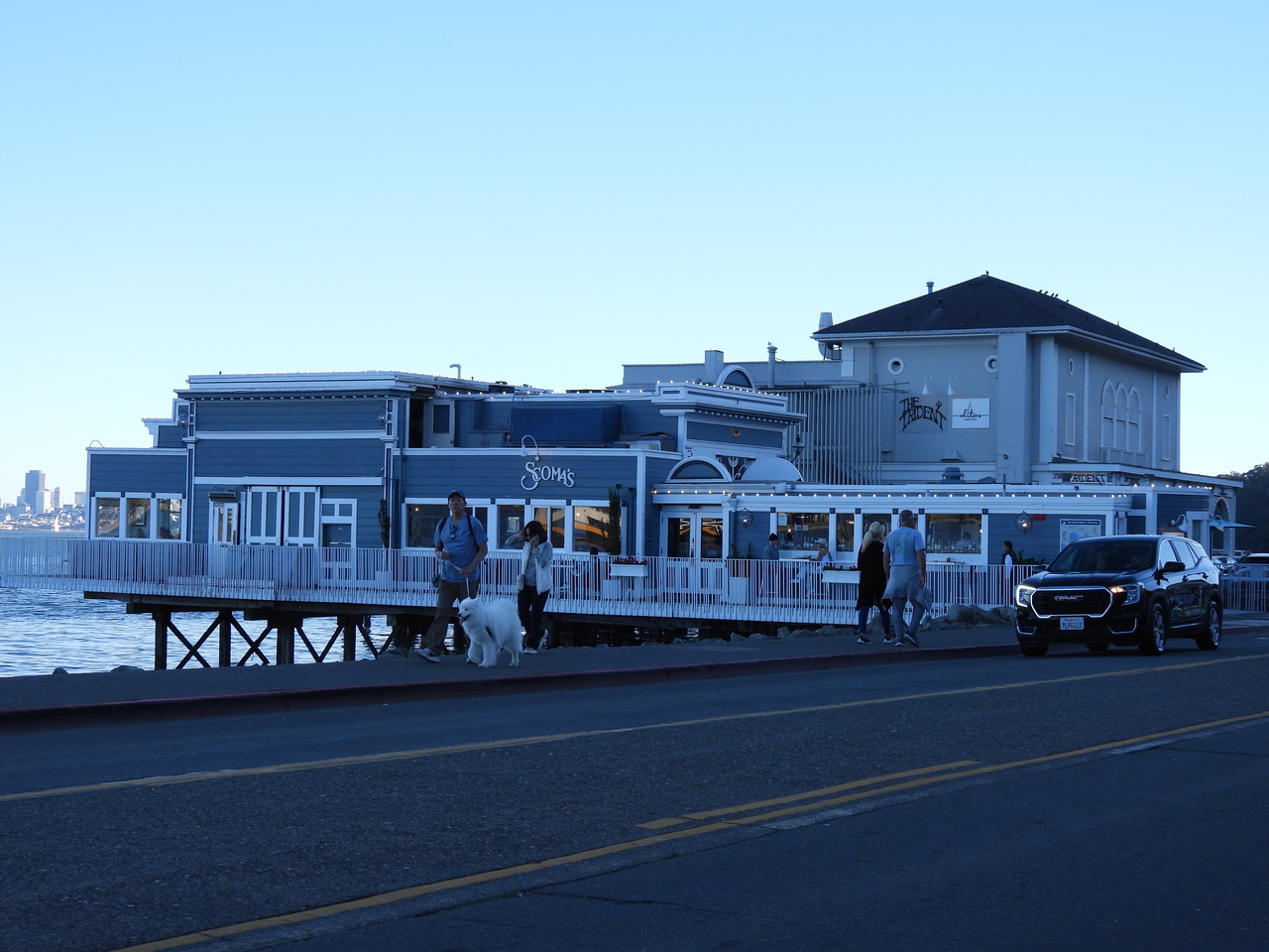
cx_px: 634
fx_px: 2200
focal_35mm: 60
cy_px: 476
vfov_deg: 24.4
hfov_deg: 32.2
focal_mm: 10.7
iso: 100
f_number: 3.5
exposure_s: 1/400
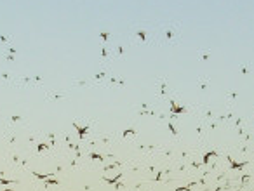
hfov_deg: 8.0
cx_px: 127
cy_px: 262
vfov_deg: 6.0
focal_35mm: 246
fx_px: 1808
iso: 50
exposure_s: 1/745
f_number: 3.1
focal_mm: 7.5
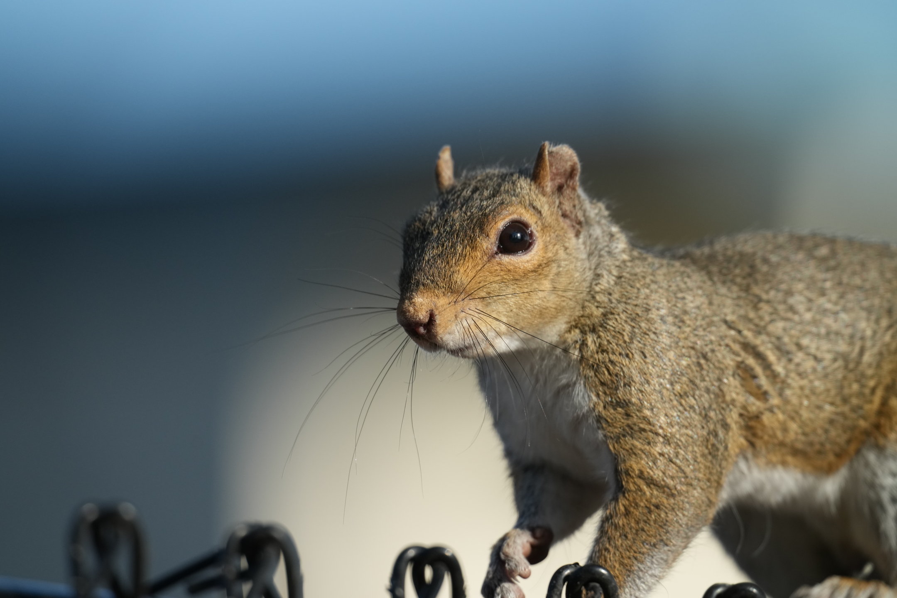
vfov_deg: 2.3
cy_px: 299
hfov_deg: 3.4
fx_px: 14949
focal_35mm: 600
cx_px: 448
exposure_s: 1/2000
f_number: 5.6
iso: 800
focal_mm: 600
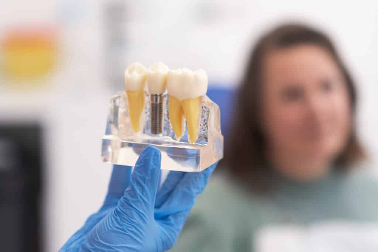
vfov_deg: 16.3
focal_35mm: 84
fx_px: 882
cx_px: 189
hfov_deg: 24.2
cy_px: 126
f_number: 1.4
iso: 640
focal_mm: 56
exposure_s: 1/100
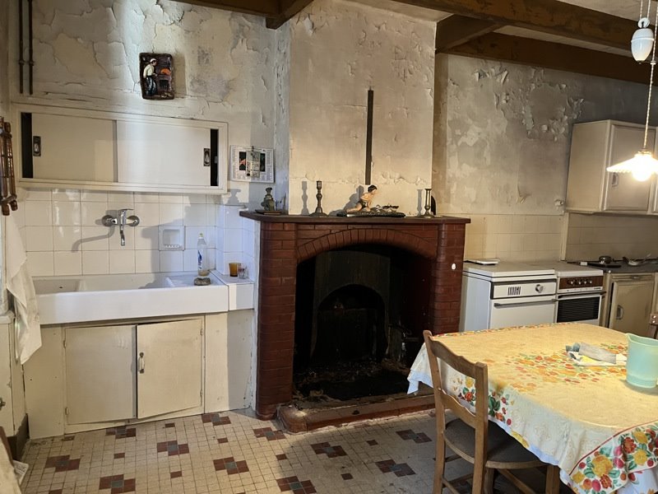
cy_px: 247
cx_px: 329
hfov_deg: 67.3
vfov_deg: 53.1
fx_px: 494
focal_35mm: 26
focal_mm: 5.1
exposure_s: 1/50
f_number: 1.6
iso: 500
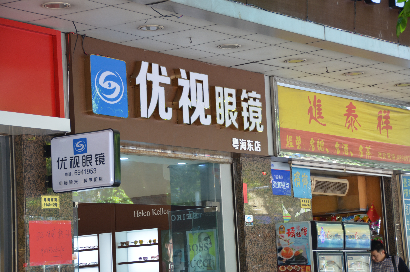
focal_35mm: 105
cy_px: 136
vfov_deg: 13.0
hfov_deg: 19.5
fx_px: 1193
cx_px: 205
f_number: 5
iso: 400
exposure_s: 1/60
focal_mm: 70
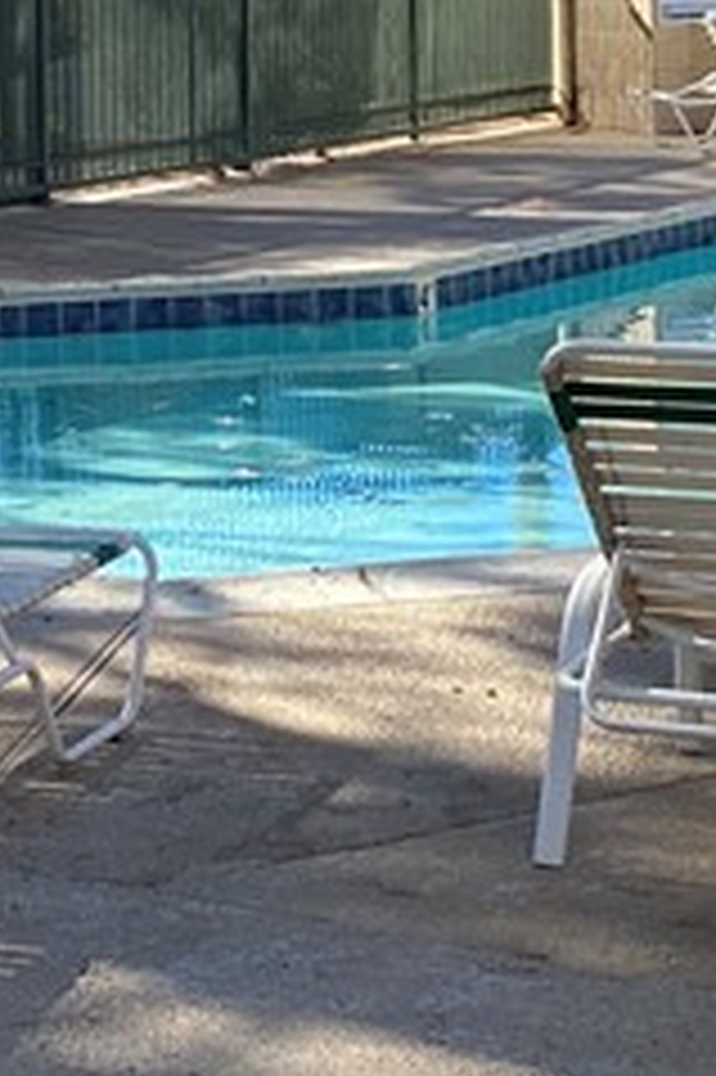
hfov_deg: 11.8
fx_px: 3465
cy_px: 342
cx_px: 261
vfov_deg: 17.6
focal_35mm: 116
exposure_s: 1/822
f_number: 1.8
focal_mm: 4.25
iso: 32
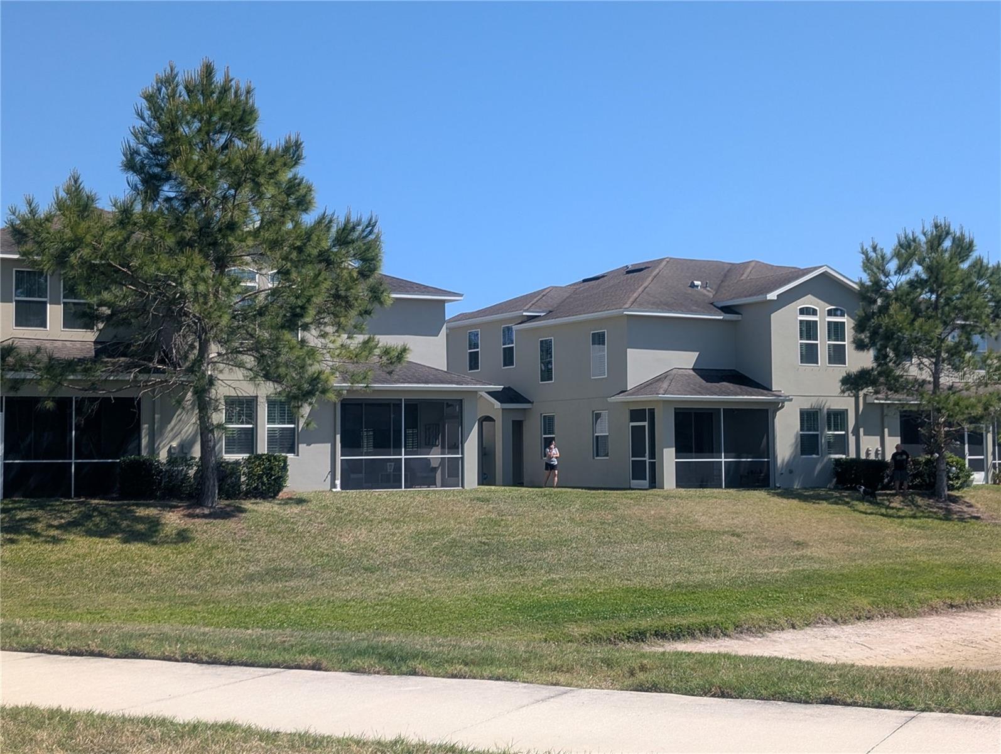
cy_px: 377
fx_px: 1419
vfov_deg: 29.7
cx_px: 500
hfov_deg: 38.9
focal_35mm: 49
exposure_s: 1/1410
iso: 25
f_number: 1.68
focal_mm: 6.9
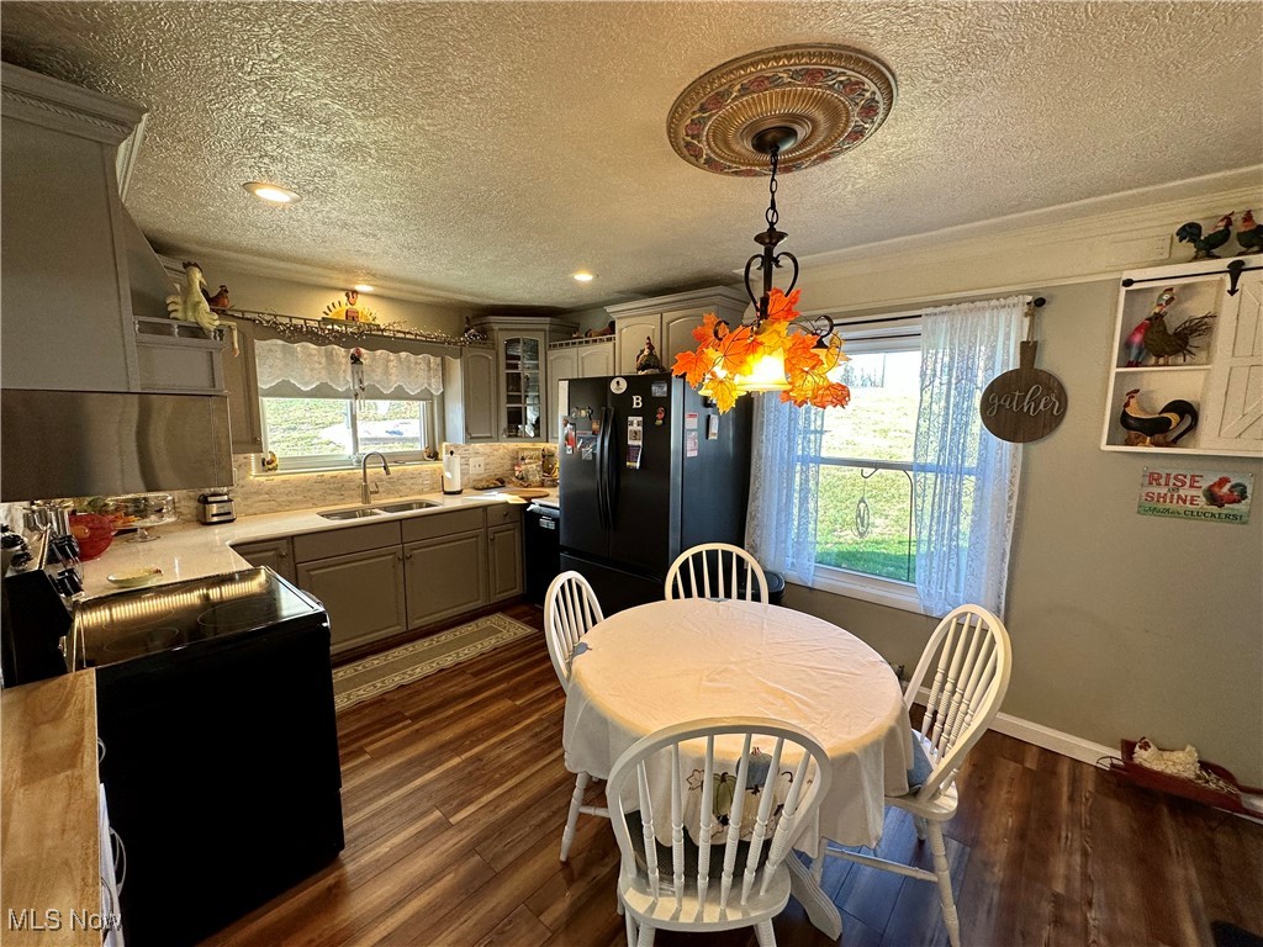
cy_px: 474
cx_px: 632
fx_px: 511
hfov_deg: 102.1
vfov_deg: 85.7
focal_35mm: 14
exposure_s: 1/120
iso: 100
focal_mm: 2.22
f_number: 2.2
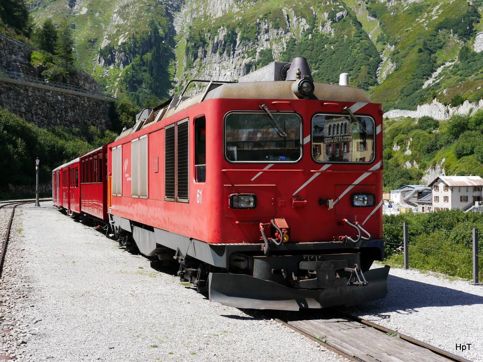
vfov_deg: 28.0
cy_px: 181
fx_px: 726
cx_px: 242
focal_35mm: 52
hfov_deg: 36.8
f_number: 8
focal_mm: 26
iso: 160
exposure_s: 1/250
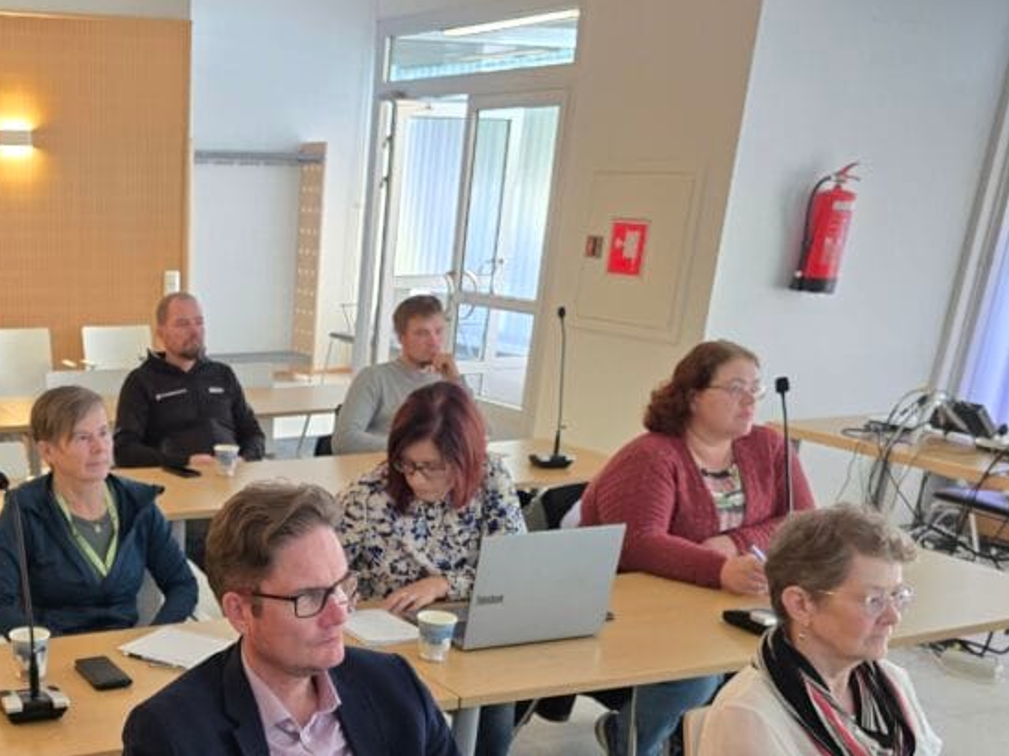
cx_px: 180
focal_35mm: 43
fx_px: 1253
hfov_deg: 41.7
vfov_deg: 31.8
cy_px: 697
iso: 250
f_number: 1.7
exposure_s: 1/30
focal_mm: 6.3
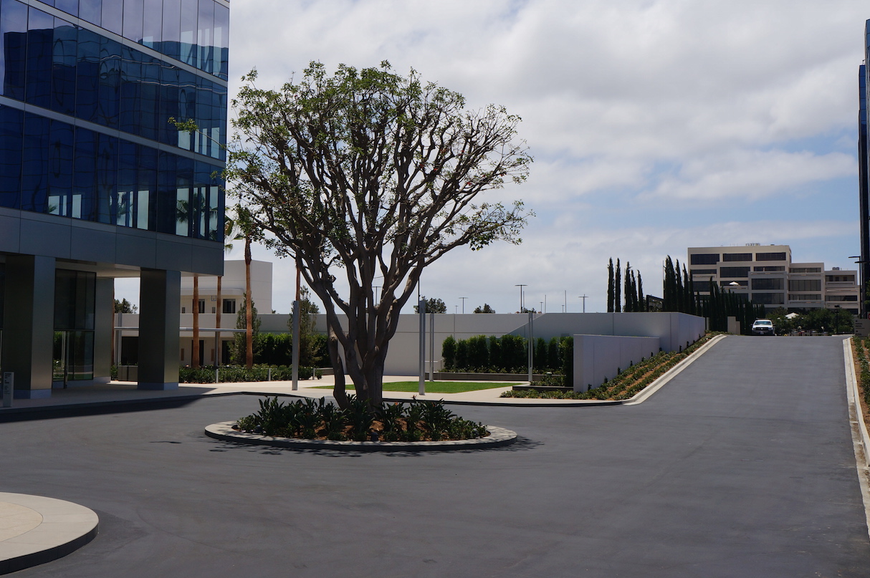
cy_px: 255
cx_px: 365
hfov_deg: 45.7
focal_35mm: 43
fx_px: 1029
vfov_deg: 31.4
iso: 100
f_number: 13
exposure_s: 1/160
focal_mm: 23
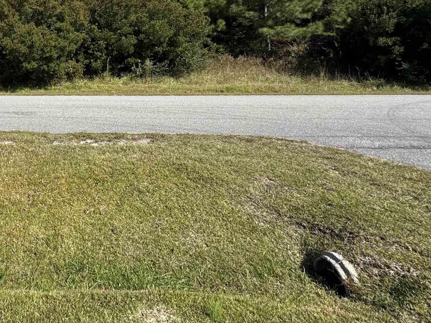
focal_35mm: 29
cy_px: 28
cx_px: 48
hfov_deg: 54.2
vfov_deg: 43.7
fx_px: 361
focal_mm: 2.22
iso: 40
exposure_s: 1/1078
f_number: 2.2
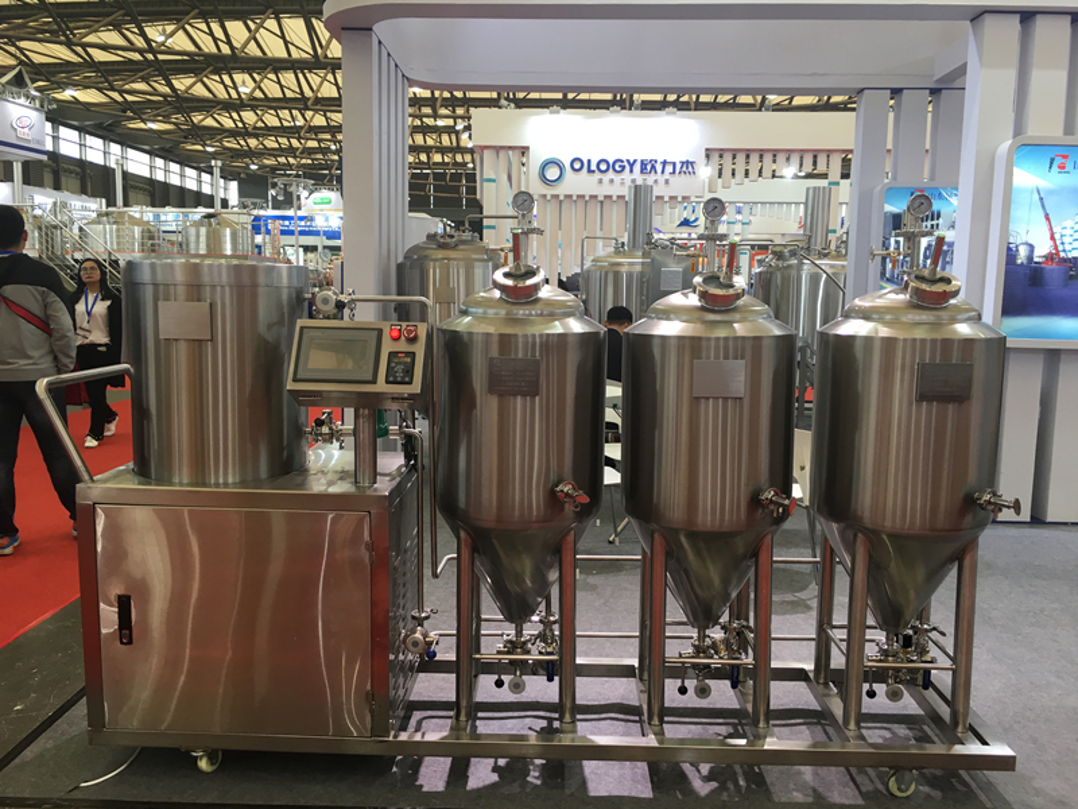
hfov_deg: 61.7
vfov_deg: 48.2
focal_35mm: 29
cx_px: 539
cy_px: 404
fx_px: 903
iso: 25
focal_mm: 4.15
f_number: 2.2
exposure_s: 1/33
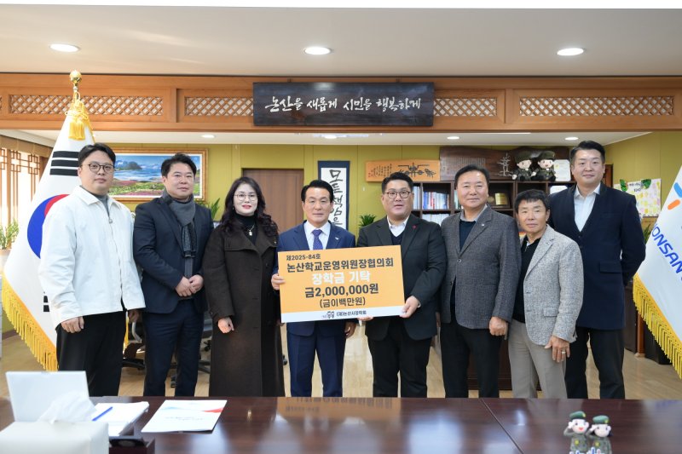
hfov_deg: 59.5
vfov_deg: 41.7
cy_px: 227
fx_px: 597
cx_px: 341
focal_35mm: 32
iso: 1250
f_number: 4
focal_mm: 31.5
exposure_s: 1/125
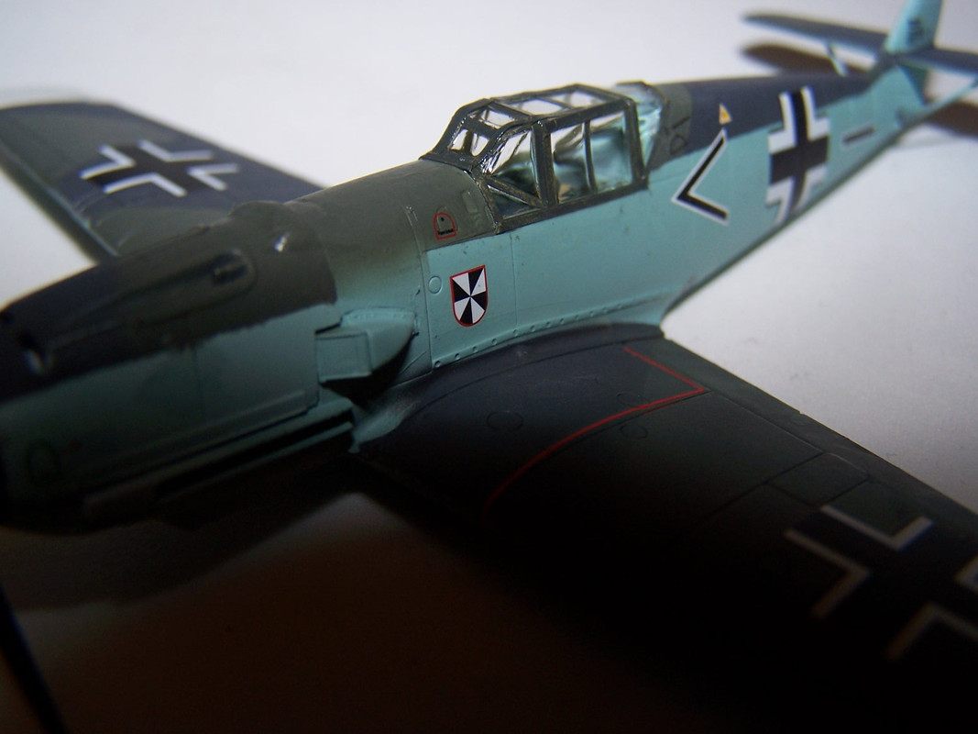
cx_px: 489
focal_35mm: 38
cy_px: 367
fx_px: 1073
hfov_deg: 49.0
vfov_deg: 37.7
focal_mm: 6.3
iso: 80
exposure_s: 1/60
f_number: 2.8
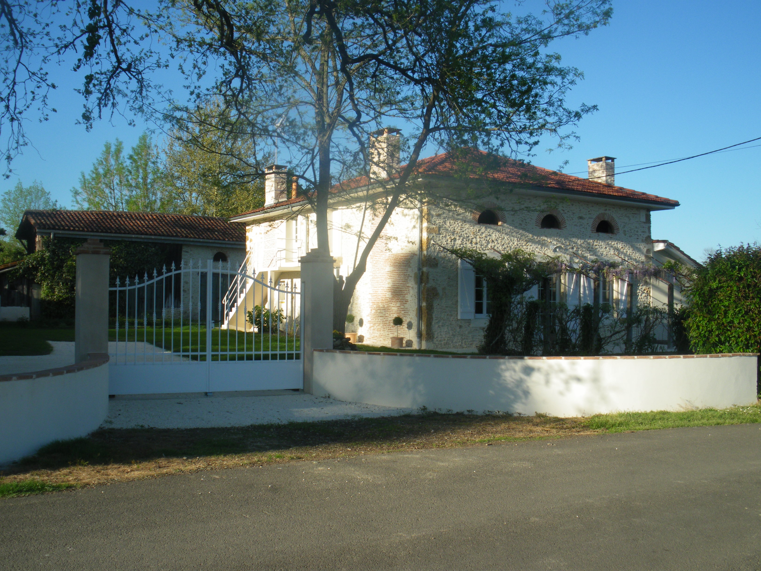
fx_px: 791
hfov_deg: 51.4
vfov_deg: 39.7
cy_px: 286
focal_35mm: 36
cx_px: 380
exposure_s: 1/200
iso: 64
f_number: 5.4
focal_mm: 6.3
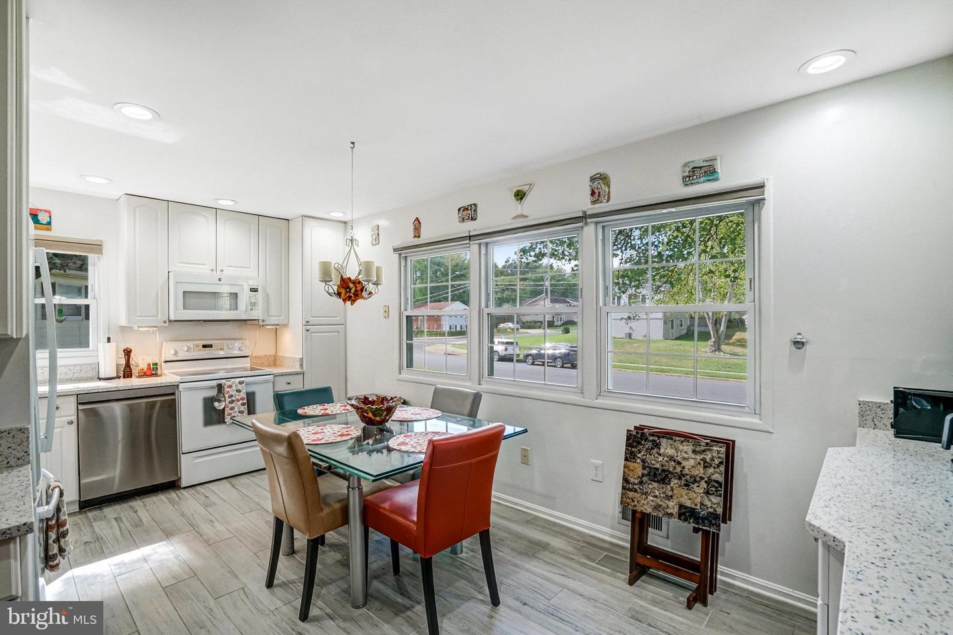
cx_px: 476
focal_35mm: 16
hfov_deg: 96.7
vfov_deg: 73.7
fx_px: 424
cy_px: 318
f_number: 8
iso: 1250
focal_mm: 16
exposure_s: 1/250
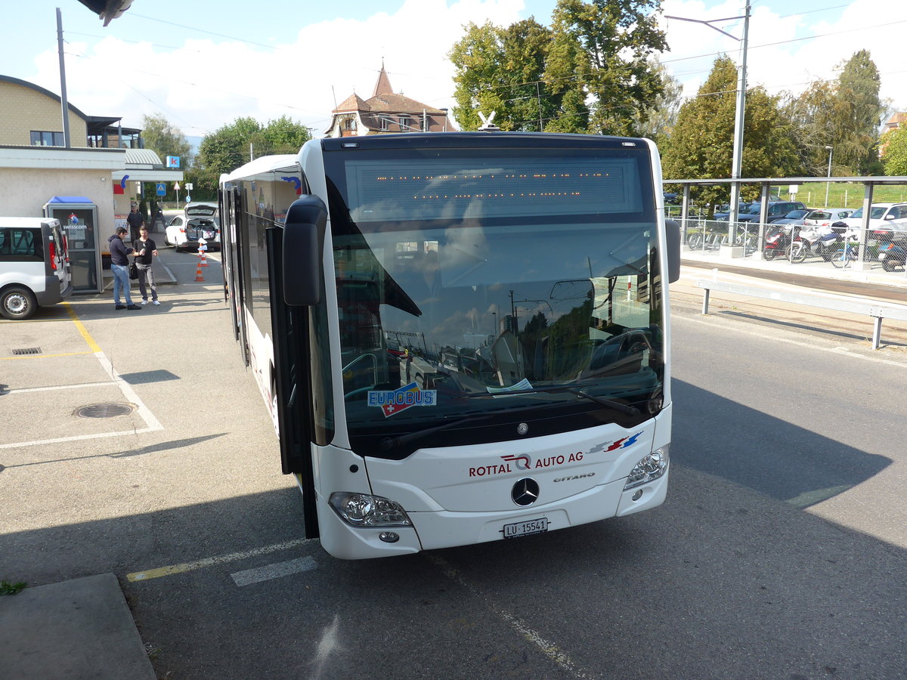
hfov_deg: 61.7
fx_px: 760
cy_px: 340
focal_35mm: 29
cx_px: 454
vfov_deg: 48.2
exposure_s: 1/640
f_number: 2.8
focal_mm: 6
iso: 80
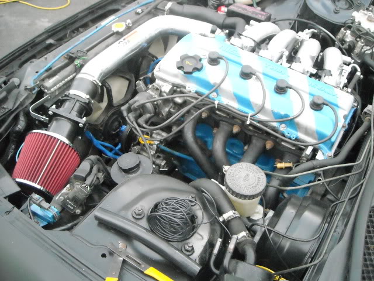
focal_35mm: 35
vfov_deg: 40.7
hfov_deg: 52.6
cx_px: 187
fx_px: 378
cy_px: 140
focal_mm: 5.7
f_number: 2.8
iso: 702
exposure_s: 1/250
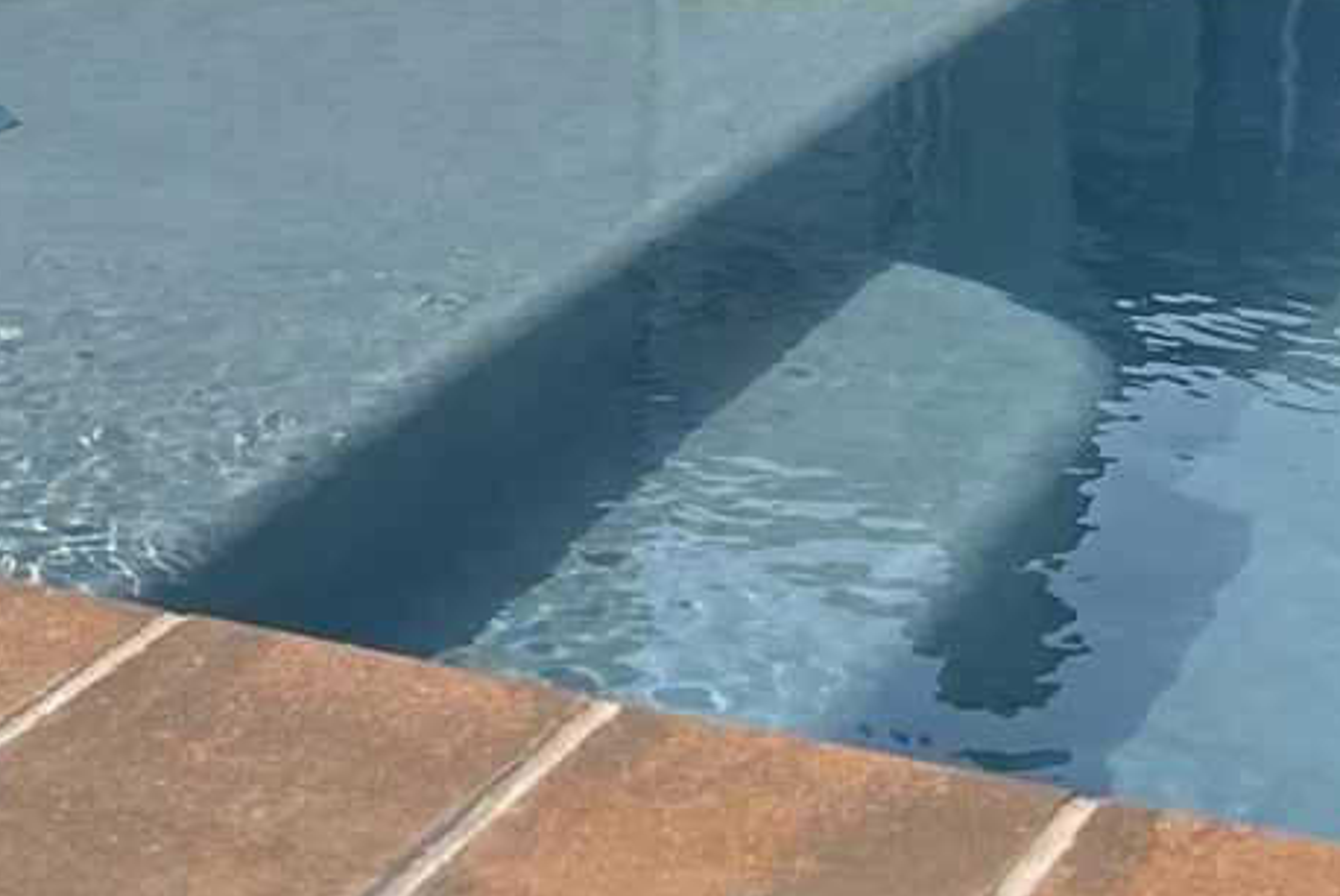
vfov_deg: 11.1
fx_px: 4395
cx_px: -94
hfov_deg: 16.8
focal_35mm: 118
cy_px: -509
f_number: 1.5
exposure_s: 1/4630
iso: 50
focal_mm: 5.7
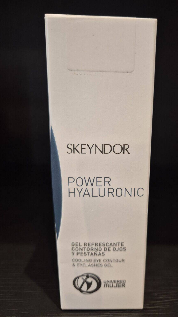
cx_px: 118
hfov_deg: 43.8
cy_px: 157
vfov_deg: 71.9
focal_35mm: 26
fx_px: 218
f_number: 1.8
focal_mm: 5.4
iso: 160
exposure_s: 1/57
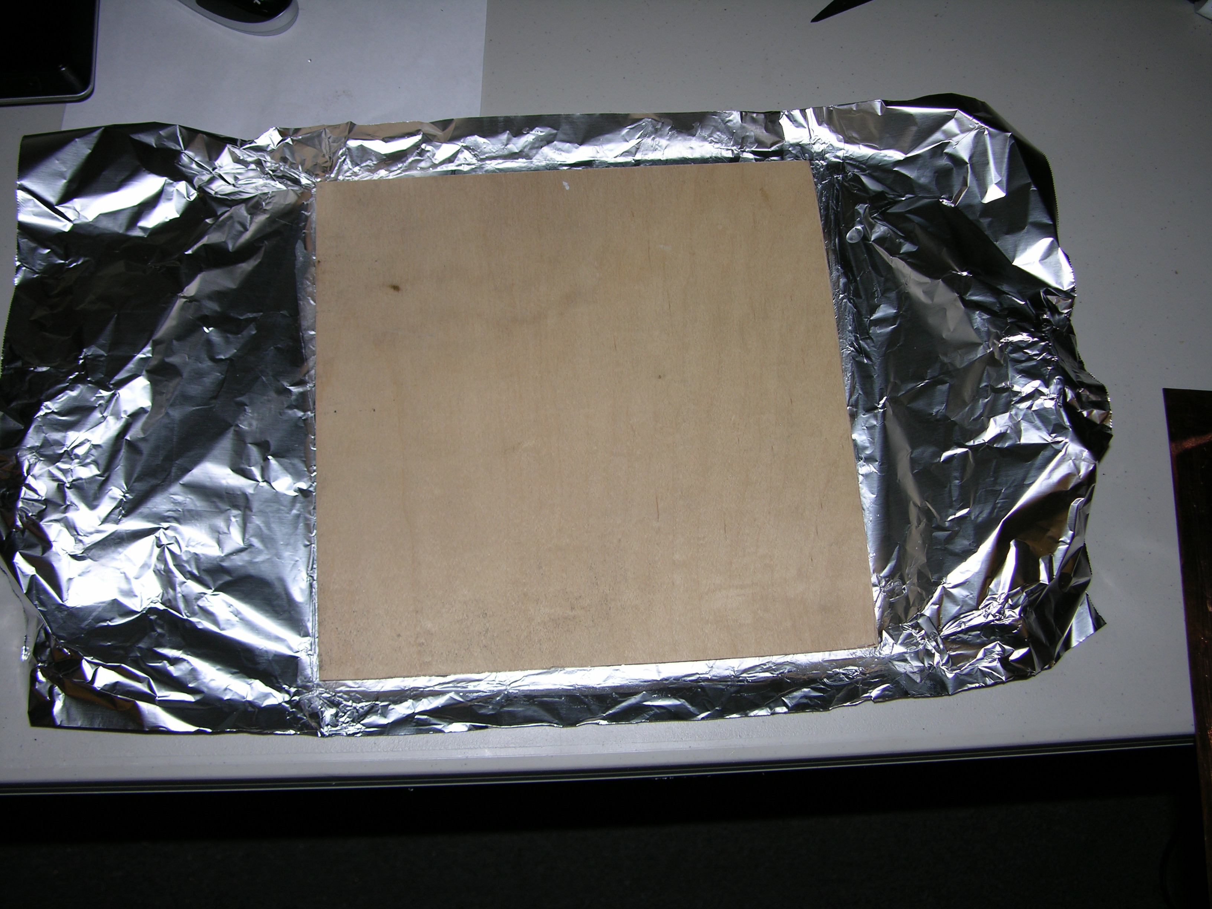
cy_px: 454
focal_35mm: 35
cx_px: 606
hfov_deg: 52.6
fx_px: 1225
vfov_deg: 40.7
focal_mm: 8.9
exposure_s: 1/60.1
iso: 50
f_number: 2.8
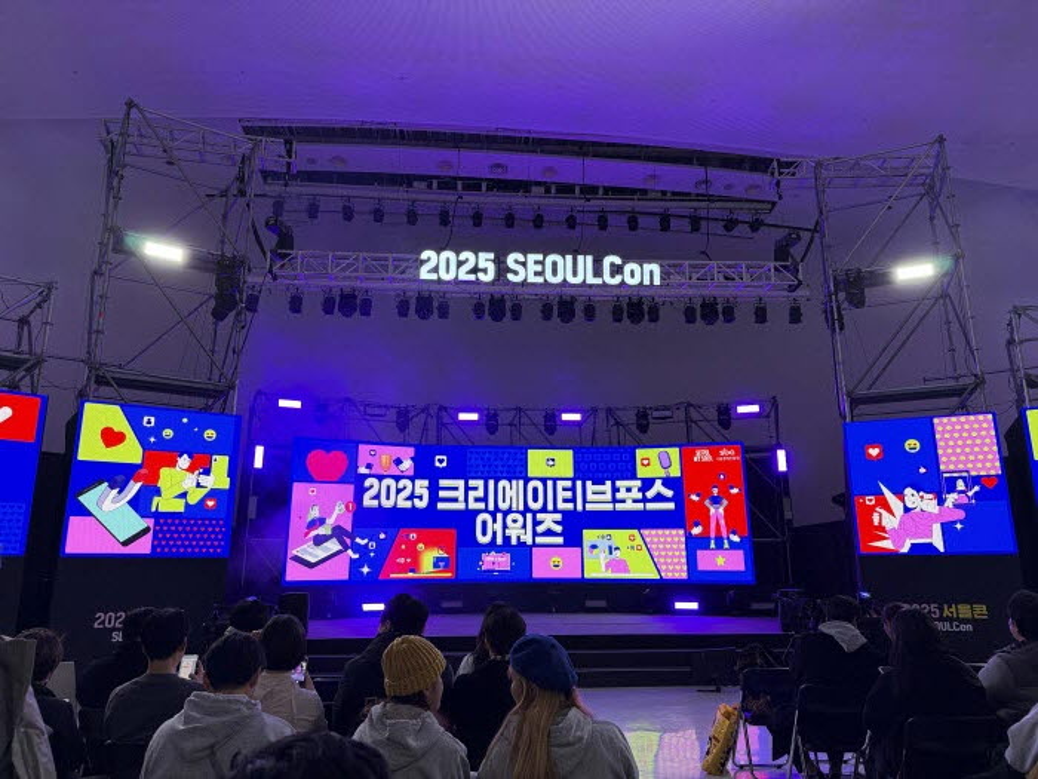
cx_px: 519
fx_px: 720
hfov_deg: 71.6
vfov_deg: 56.8
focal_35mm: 24
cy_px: 390
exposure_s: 1/125
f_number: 1.78
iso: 250
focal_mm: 6.76
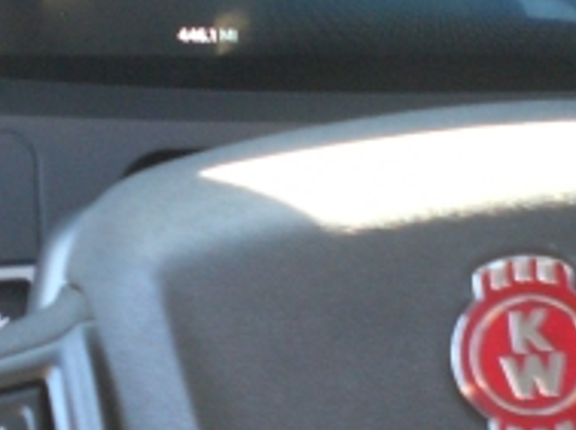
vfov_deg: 11.4
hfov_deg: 15.3
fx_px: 2142
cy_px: 79
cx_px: 414
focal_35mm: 129
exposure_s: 1/60
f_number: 3.1
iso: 200
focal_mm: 6.3
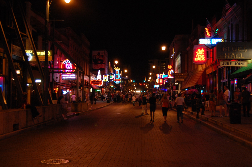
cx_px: 126
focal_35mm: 52
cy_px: 84
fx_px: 367
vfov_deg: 25.7
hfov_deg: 37.9
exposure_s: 1/25
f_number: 4.8
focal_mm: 35
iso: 800
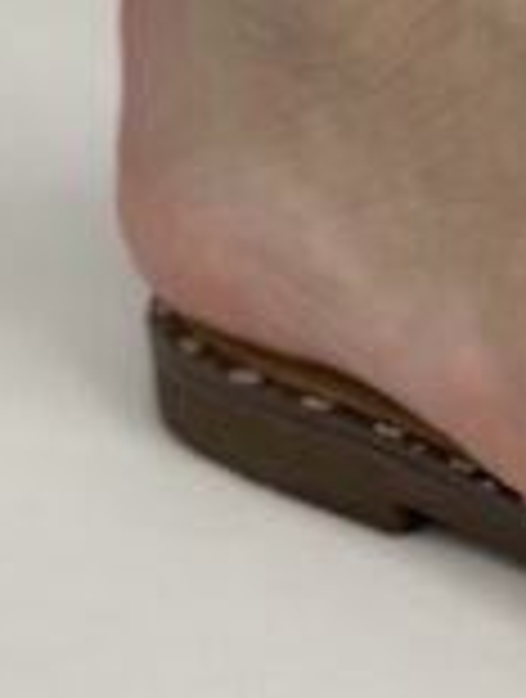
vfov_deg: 7.9
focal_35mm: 247
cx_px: 1182
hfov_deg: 5.8
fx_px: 4984
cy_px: -302
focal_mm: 6.86
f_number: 1.78
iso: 100
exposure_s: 1/100
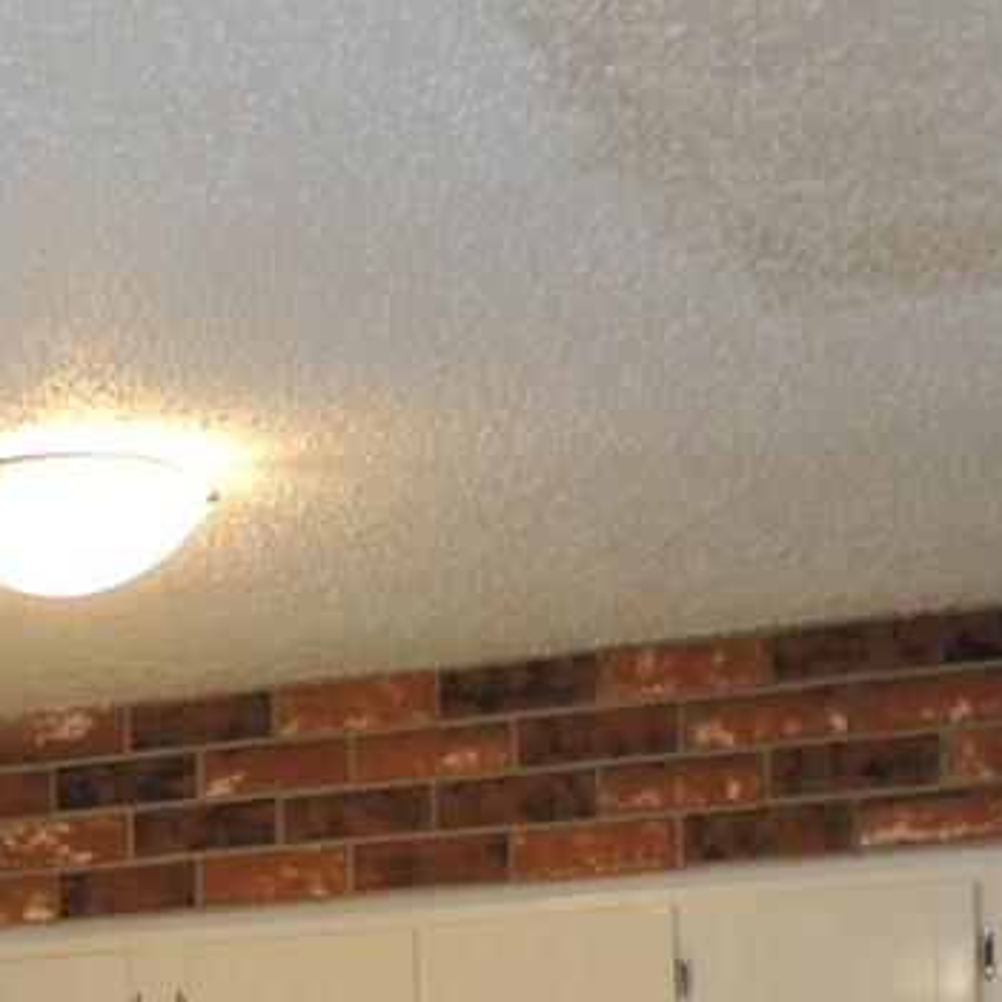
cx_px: 23
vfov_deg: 16.1
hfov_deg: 17.5
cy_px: 1577
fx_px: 3177
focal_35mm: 97
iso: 200
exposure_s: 1/30
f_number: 3
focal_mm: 4.3
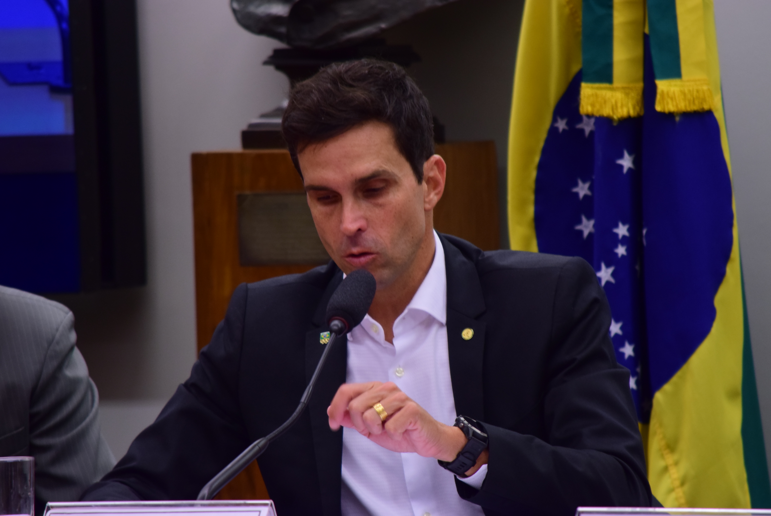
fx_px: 9645
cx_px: 386
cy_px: 258
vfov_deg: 3.1
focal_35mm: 450
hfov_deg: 4.6
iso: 800
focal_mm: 300
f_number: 5.6
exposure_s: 1/80
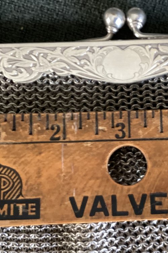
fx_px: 455
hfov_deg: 20.5
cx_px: 152
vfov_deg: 31.0
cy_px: 137
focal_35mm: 65
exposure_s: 1/40
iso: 320
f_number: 2.4
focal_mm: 3.3
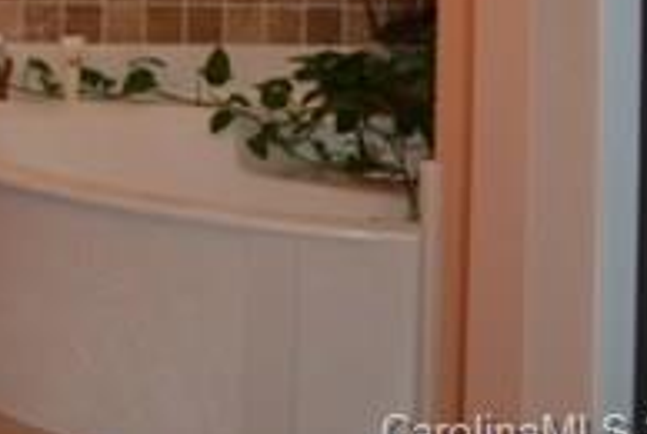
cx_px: -303
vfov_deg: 14.2
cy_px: -249
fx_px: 1602
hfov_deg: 20.0
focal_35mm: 89
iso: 400
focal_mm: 18
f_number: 3.5
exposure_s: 1/60
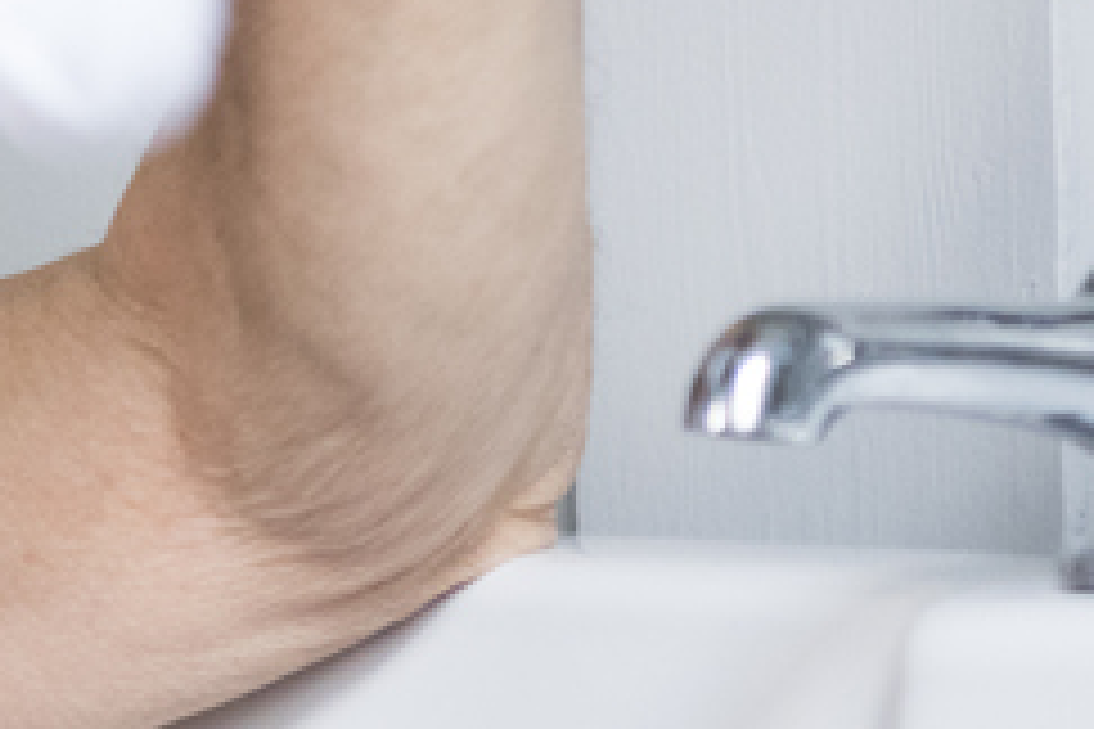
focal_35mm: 361
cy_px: -160
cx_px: -707
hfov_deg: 5.6
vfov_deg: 3.8
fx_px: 10970
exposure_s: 1/50
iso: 1600
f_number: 2.8
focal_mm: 70
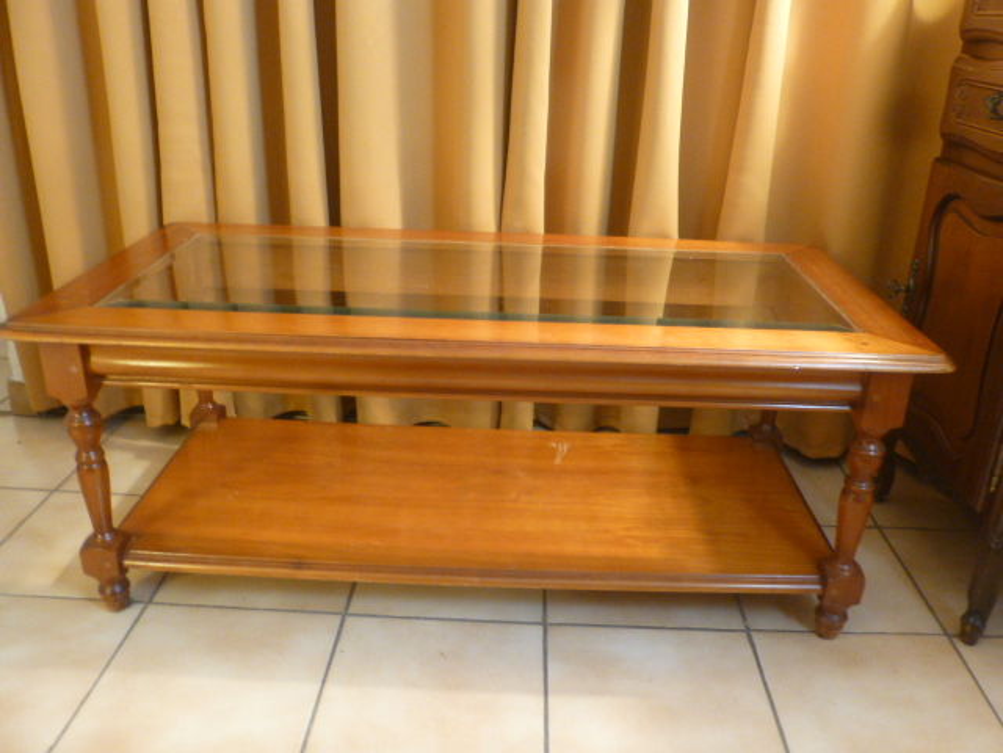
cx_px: 502
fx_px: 869
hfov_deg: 60.0
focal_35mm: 30
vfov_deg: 46.8
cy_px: 376
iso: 500
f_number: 3.6
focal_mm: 5.4
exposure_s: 1/4
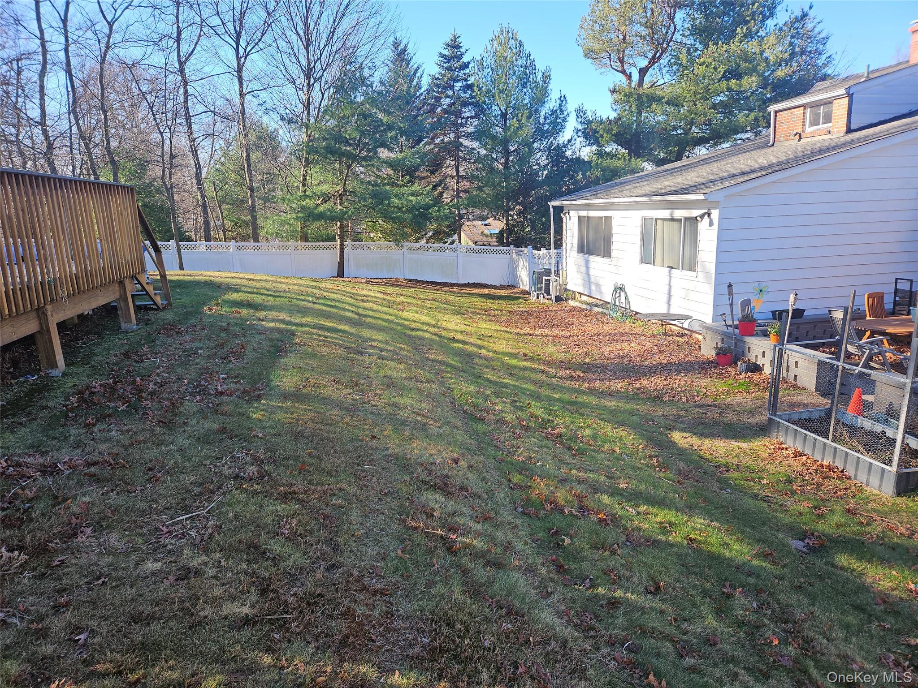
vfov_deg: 58.9
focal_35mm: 23
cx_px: 459
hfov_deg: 73.9
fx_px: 610
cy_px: 344
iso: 25
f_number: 1.8
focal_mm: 5.4
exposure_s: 1/371
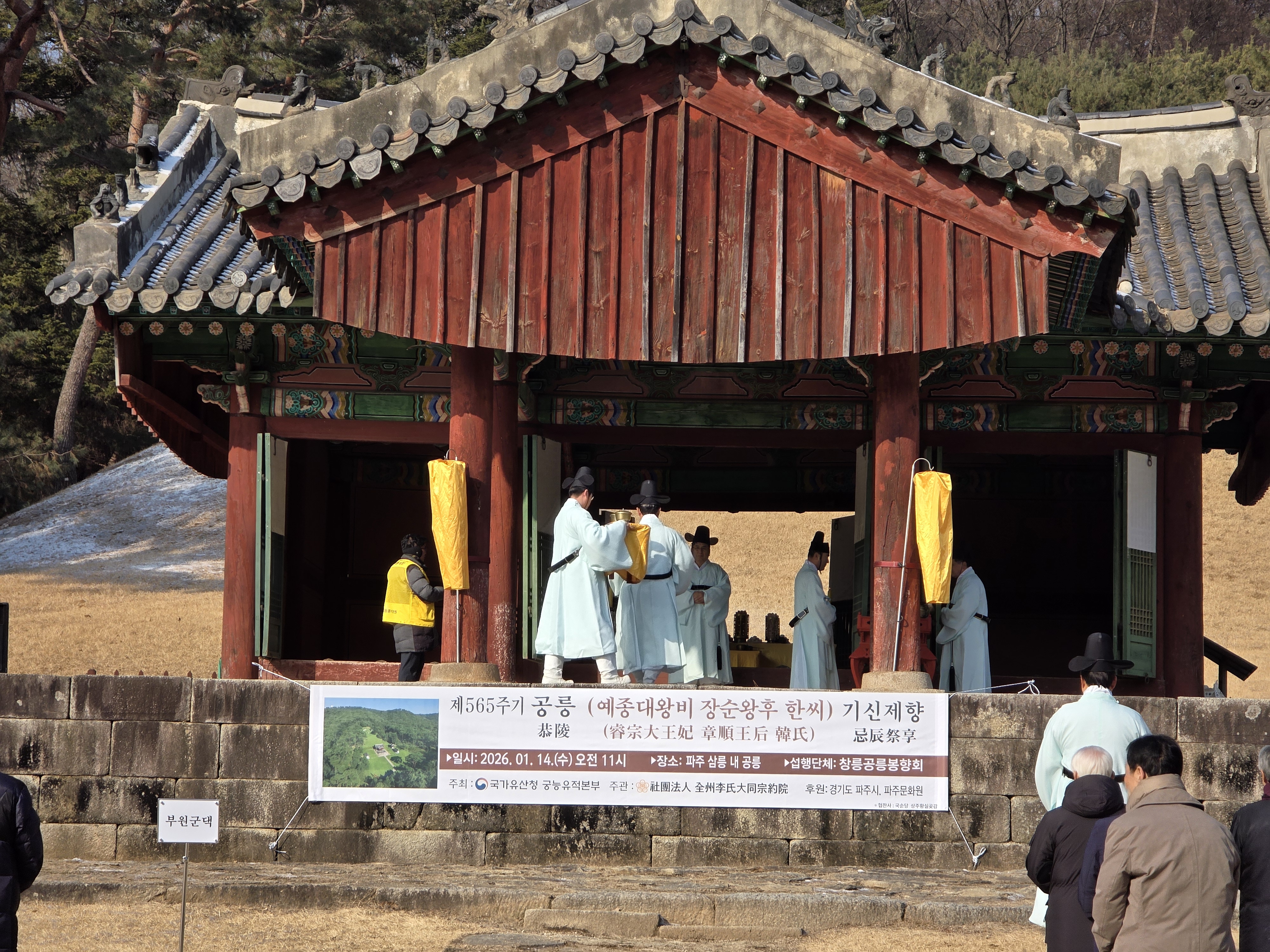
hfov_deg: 17.1
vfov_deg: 12.9
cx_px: 635
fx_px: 4219
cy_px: 476
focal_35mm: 115
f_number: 3.4
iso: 64
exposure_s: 1/1090
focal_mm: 18.6
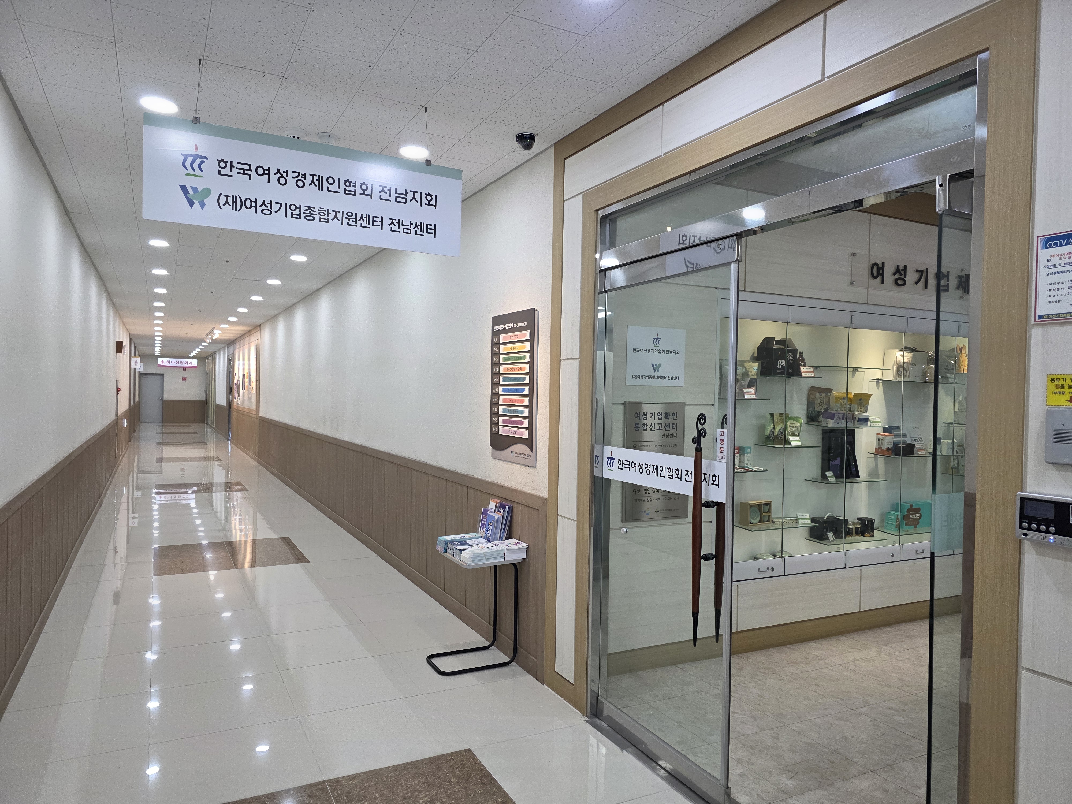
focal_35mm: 23
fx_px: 712
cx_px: 536
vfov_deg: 58.9
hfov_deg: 73.9
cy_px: 402
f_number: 1.7
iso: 200
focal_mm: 6.3
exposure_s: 1/120
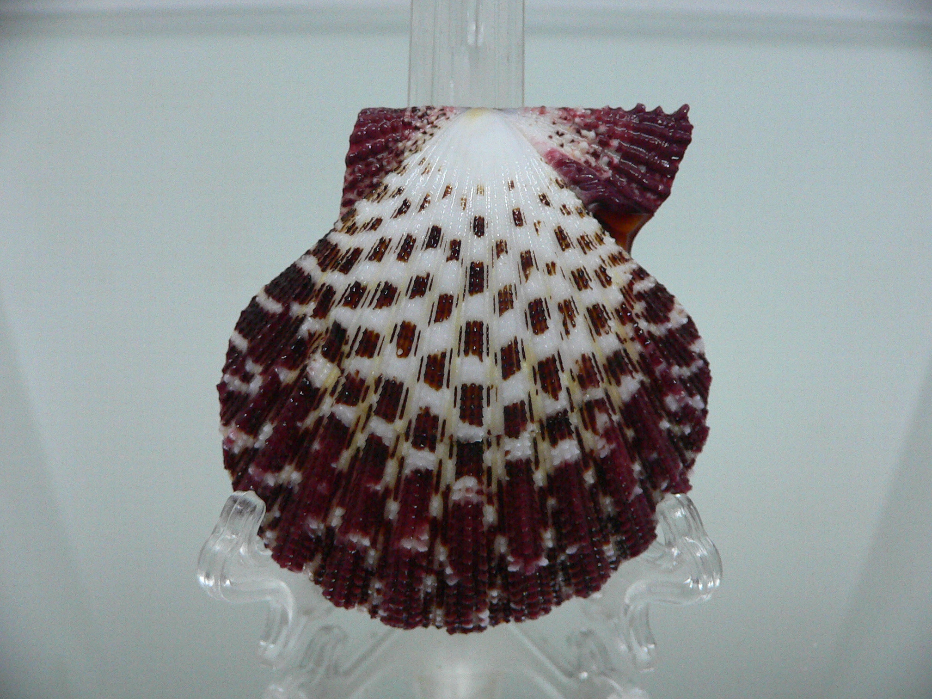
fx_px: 942
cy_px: 350
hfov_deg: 52.6
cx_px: 466
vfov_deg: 40.7
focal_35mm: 35
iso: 200
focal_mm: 4.6
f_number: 2.8
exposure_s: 1/50
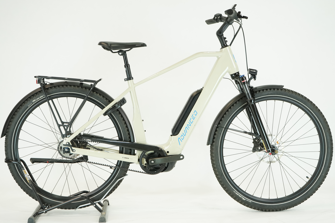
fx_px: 549
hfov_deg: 33.9
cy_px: 112
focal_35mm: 59
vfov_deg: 23.0
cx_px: 168
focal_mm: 59
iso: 1600
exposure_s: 1/200
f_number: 5
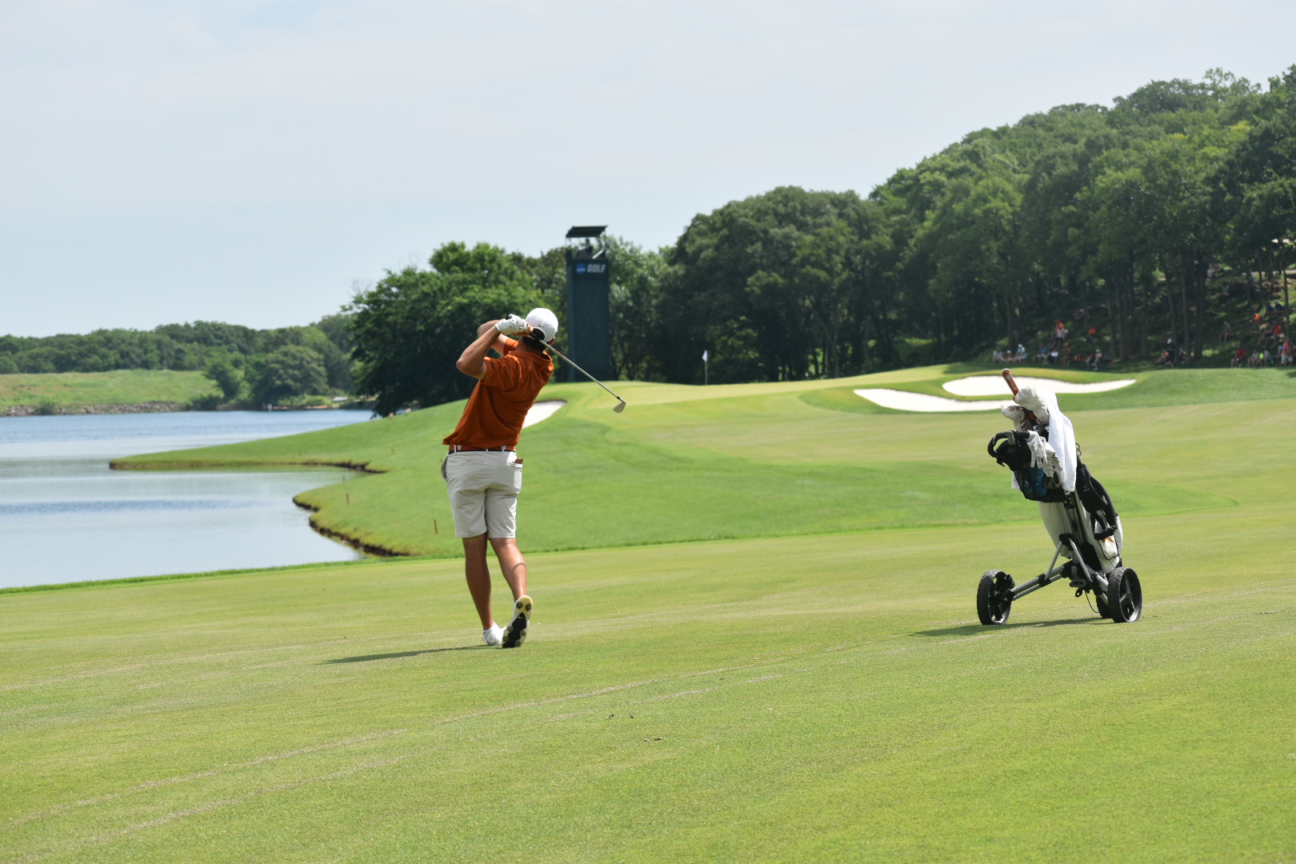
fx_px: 4590
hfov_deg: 16.1
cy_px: 432
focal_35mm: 128
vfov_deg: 10.8
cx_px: 648
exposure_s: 1/800
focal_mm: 85
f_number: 7.1
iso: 200
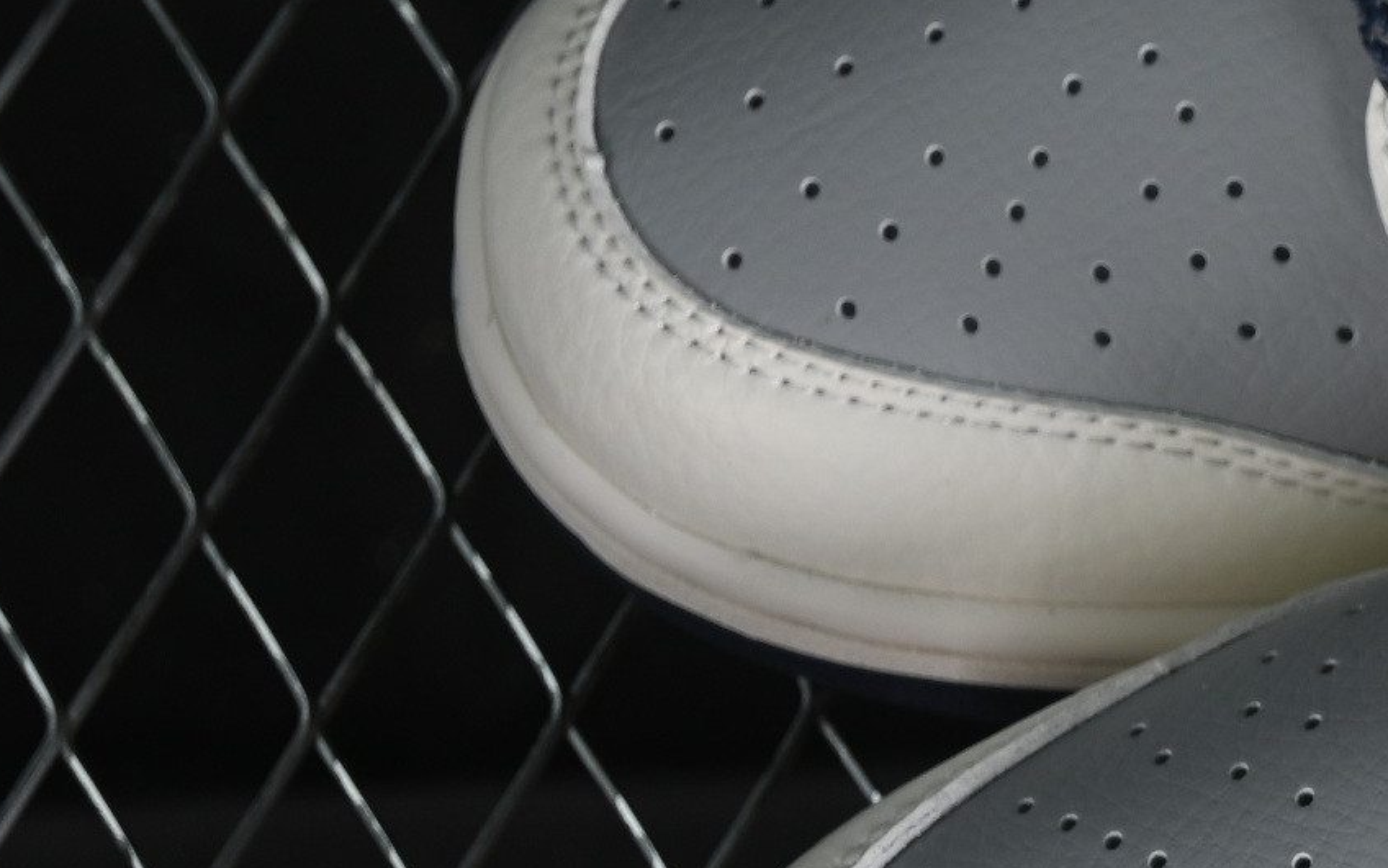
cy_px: 403
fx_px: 9495
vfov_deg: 5.2
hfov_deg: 8.2
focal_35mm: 251
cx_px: 2228
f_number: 6.3
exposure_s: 1/60
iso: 160
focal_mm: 50
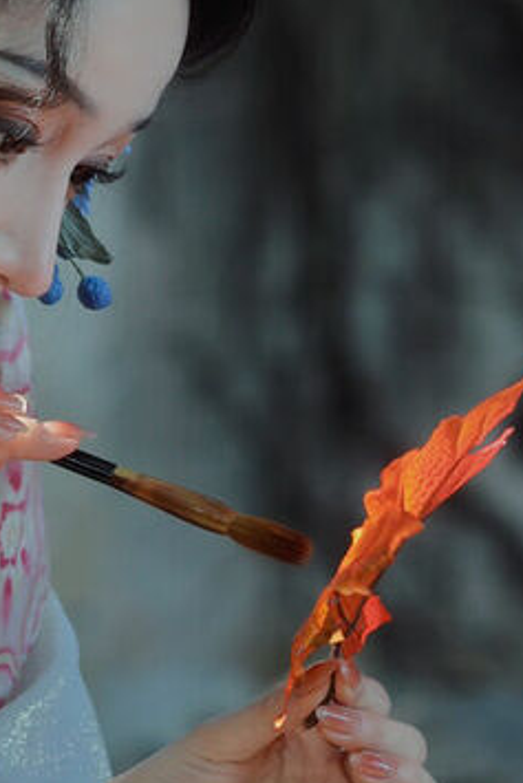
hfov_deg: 3.6
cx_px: -15
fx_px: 8207
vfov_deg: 5.5
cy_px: 696
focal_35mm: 377
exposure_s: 1/160
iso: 250
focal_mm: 85
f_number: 4
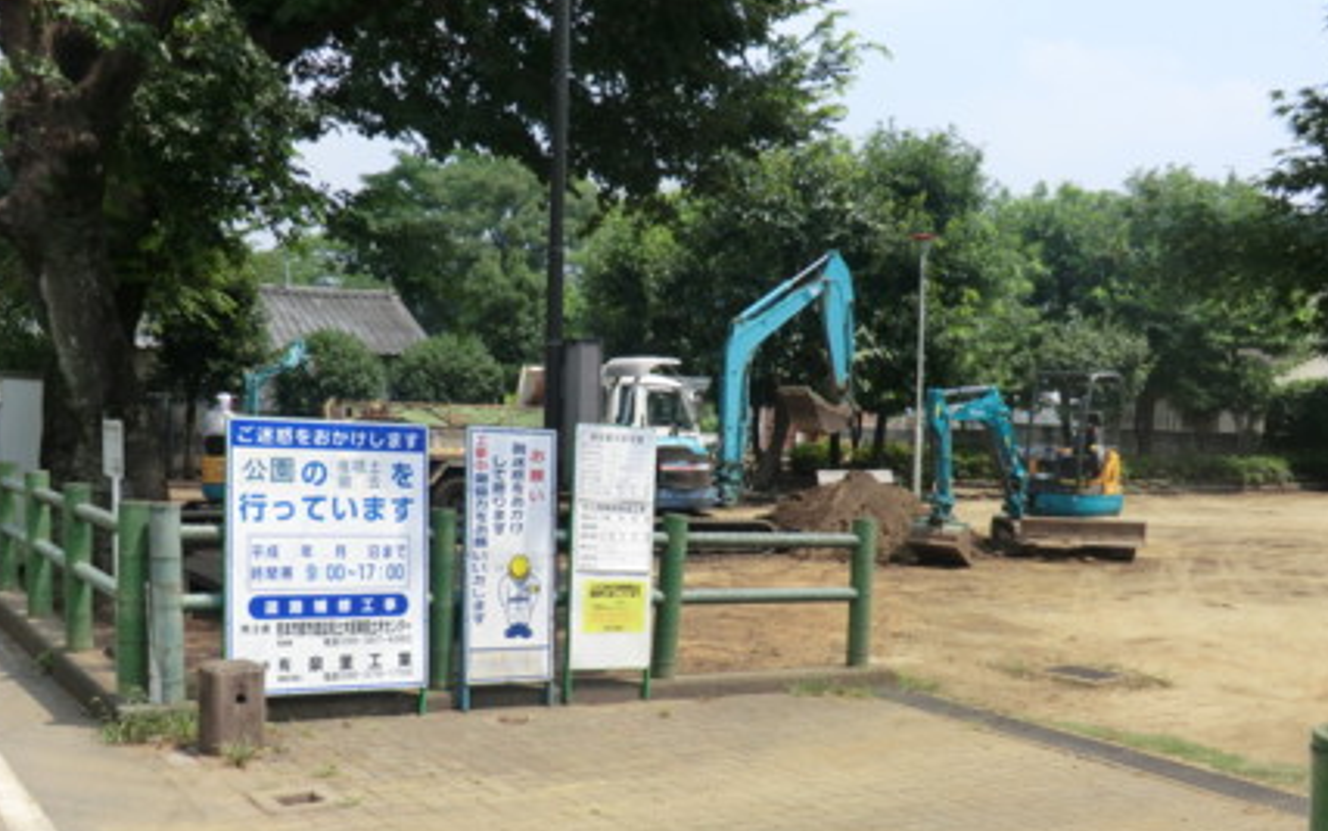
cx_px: 653
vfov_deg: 33.5
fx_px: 1375
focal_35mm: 38
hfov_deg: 51.5
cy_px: 476
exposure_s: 1/640
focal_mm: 6.1
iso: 80
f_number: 3.6
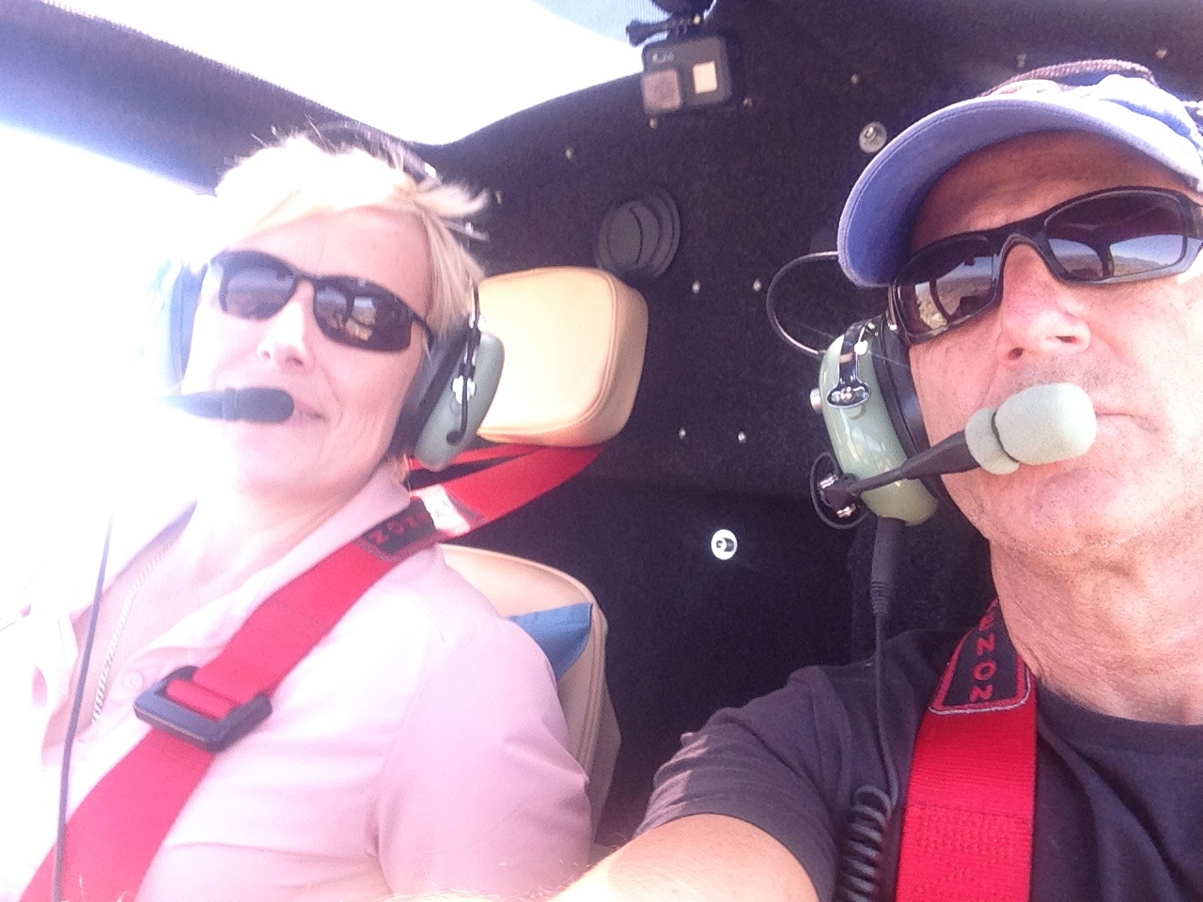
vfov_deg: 40.7
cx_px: 602
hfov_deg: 52.6
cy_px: 451
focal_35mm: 35
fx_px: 1216
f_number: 2.4
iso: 40
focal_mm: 2.18
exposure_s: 1/60
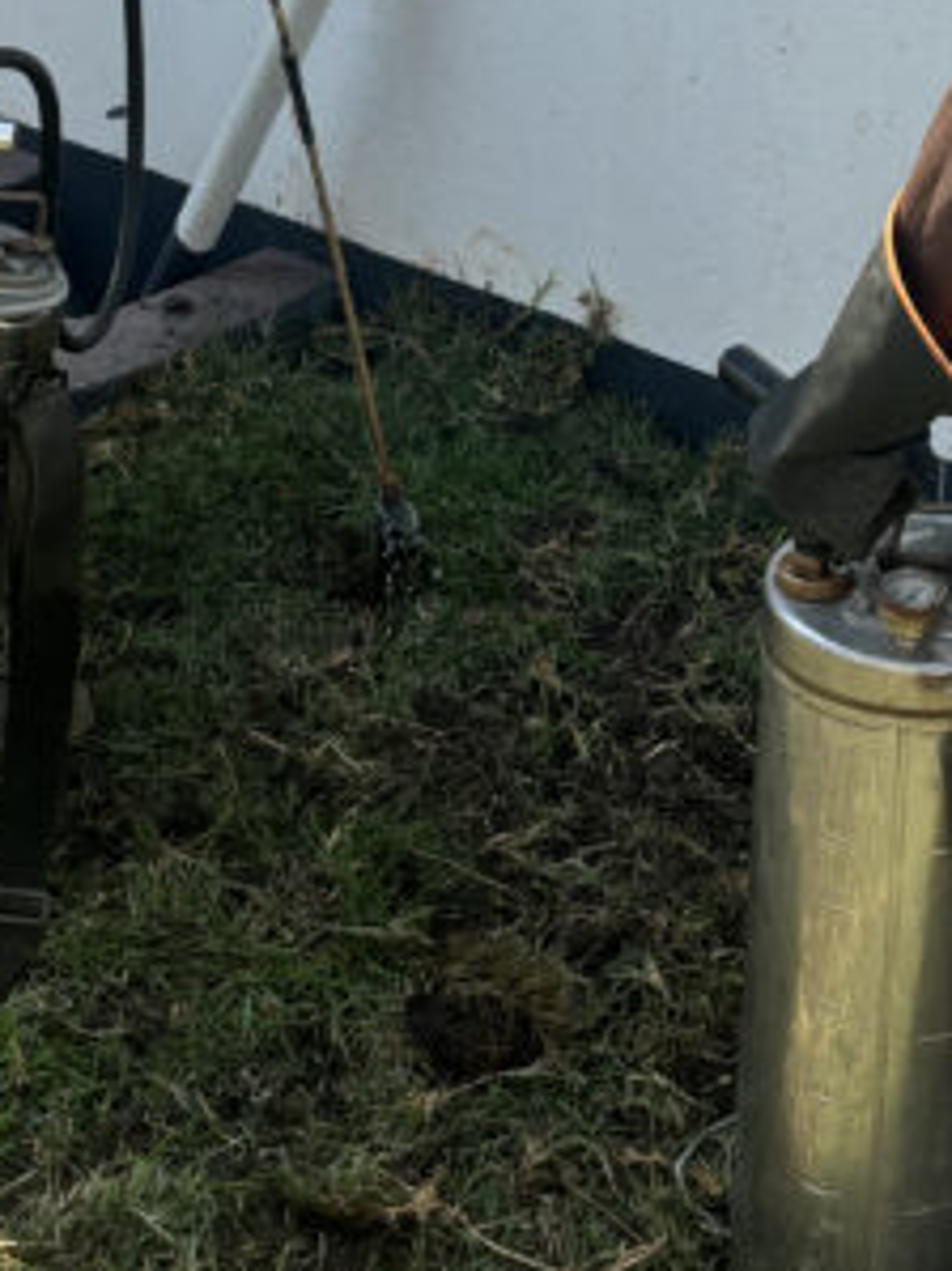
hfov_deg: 16.5
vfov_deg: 21.4
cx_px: 718
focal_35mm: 89
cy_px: 43
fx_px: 3266
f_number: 1.6
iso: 50
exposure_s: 1/1027
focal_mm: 5.96
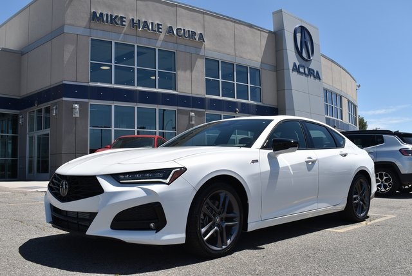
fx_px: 395
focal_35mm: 34
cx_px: 206
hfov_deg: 55.1
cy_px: 138
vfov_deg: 38.4
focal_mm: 23
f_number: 10
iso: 100
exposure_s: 1/400
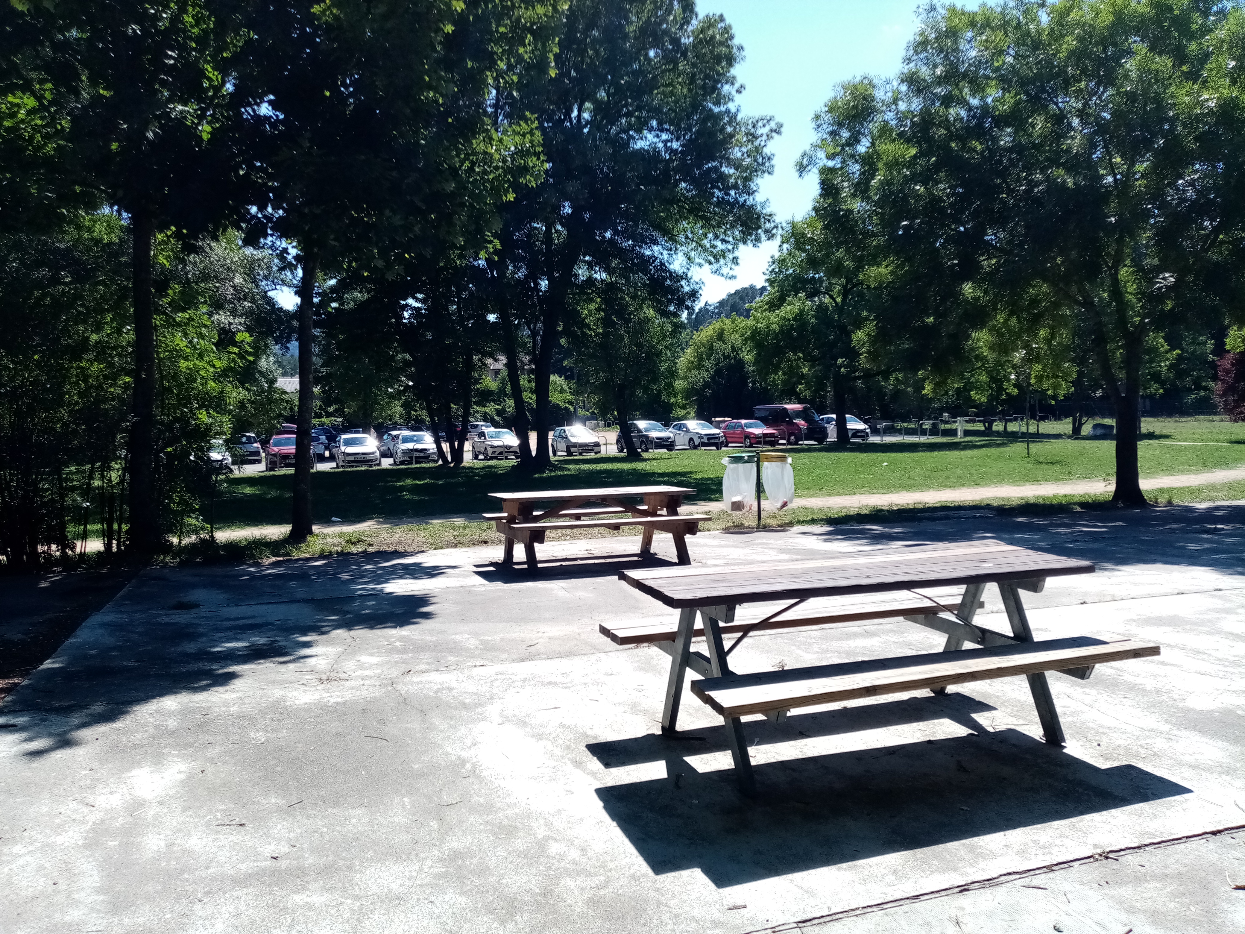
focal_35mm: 26
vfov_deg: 53.1
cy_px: 467
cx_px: 622
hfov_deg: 67.3
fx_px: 935
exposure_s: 1/931
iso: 106
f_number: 1.8
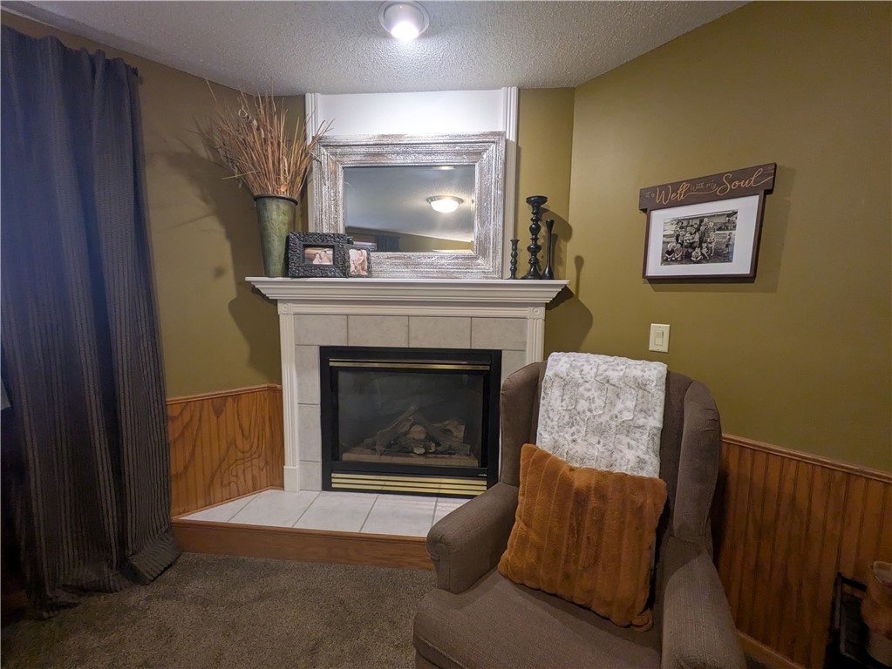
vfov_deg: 85.7
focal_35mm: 14
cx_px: 446
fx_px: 361
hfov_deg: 102.0
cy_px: 334
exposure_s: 1/24
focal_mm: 1.83
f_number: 2.2
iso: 257
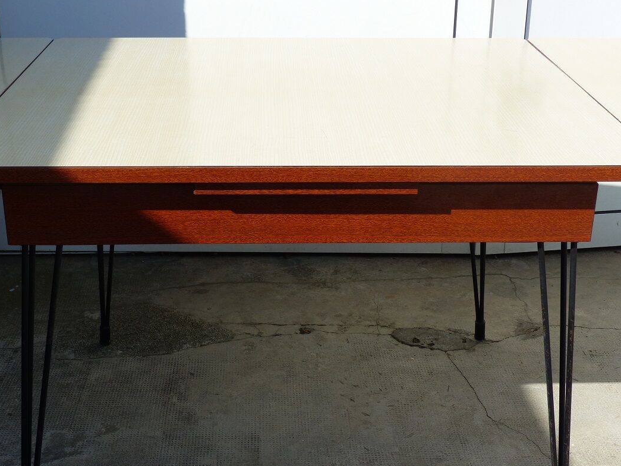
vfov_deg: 28.6
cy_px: 234
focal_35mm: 51
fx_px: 915
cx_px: 305
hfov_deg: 37.5
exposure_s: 1/800
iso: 100
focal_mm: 9.1
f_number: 4
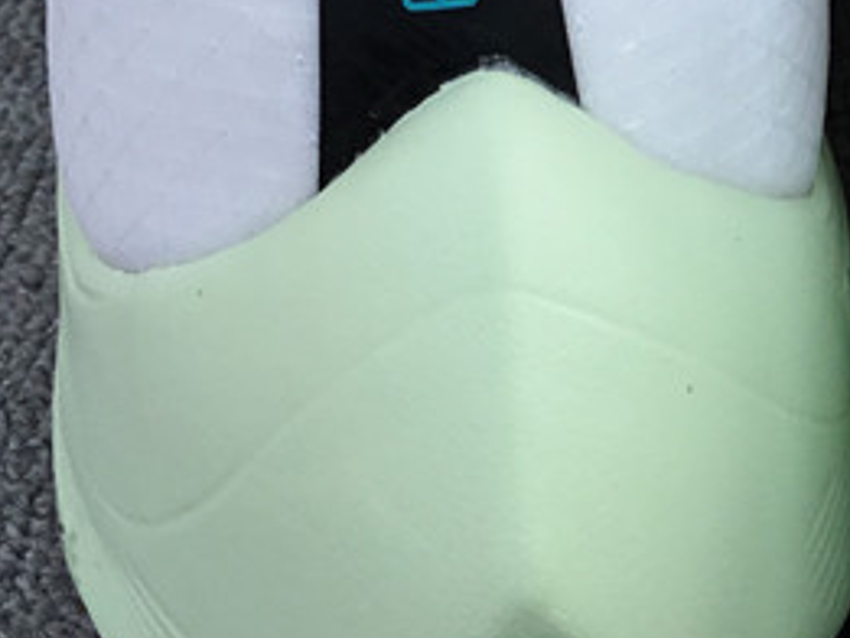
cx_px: 860
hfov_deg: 17.9
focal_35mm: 107
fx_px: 2629
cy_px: -119
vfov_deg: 13.5
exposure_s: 1/570
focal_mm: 3.3
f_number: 2.4
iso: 25
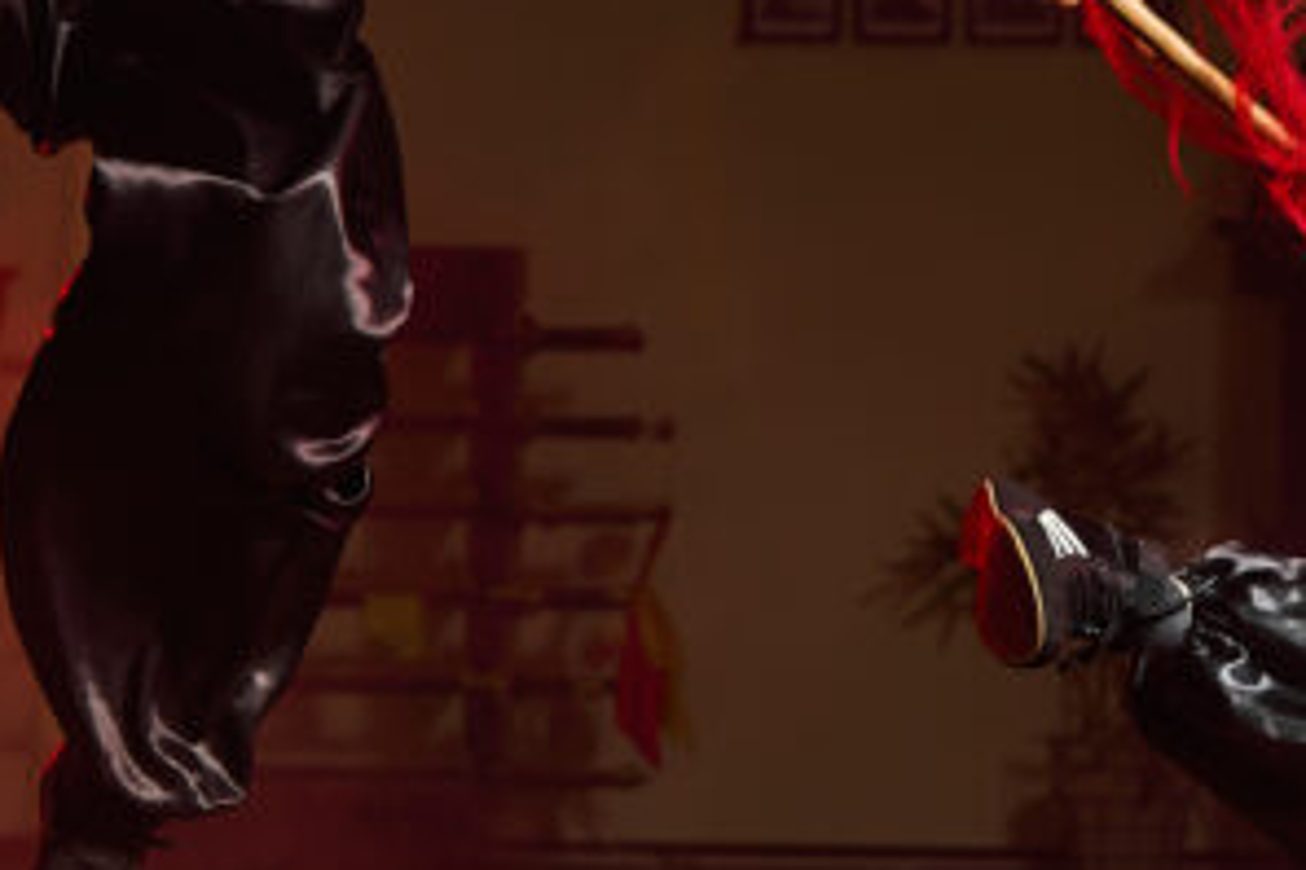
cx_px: 1328
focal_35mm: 189
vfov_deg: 7.3
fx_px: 6856
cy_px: 110
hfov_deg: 10.8
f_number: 3.2
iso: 100
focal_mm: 48
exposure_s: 1/200
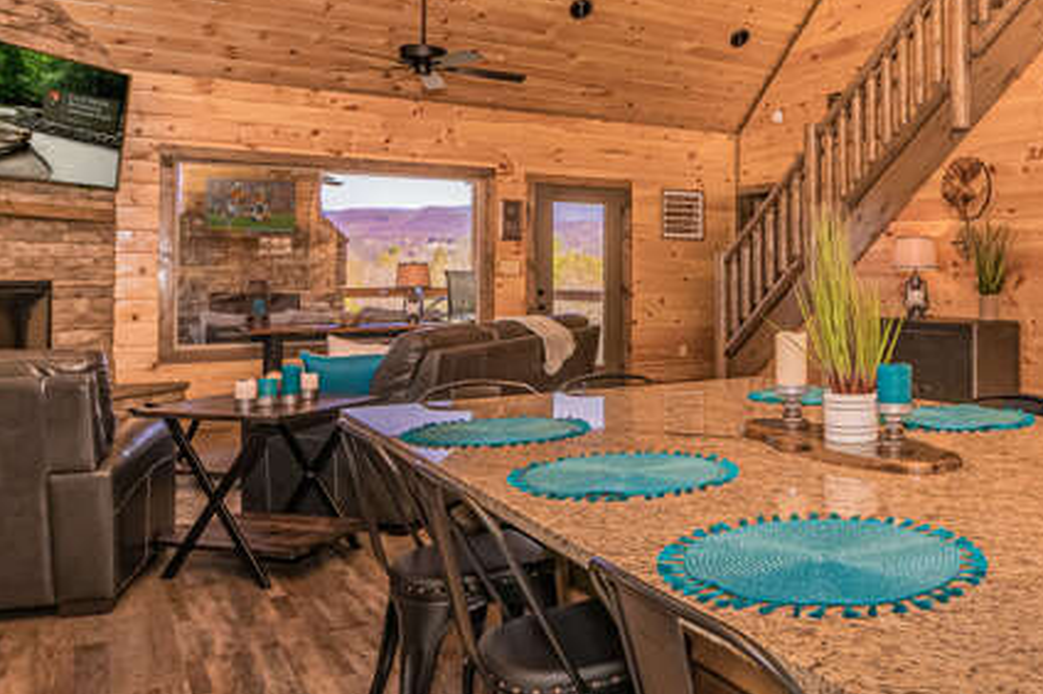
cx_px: 802
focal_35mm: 29
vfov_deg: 44.5
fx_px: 840
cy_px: 261
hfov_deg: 59.7
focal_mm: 16
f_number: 9
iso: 500
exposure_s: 1/200
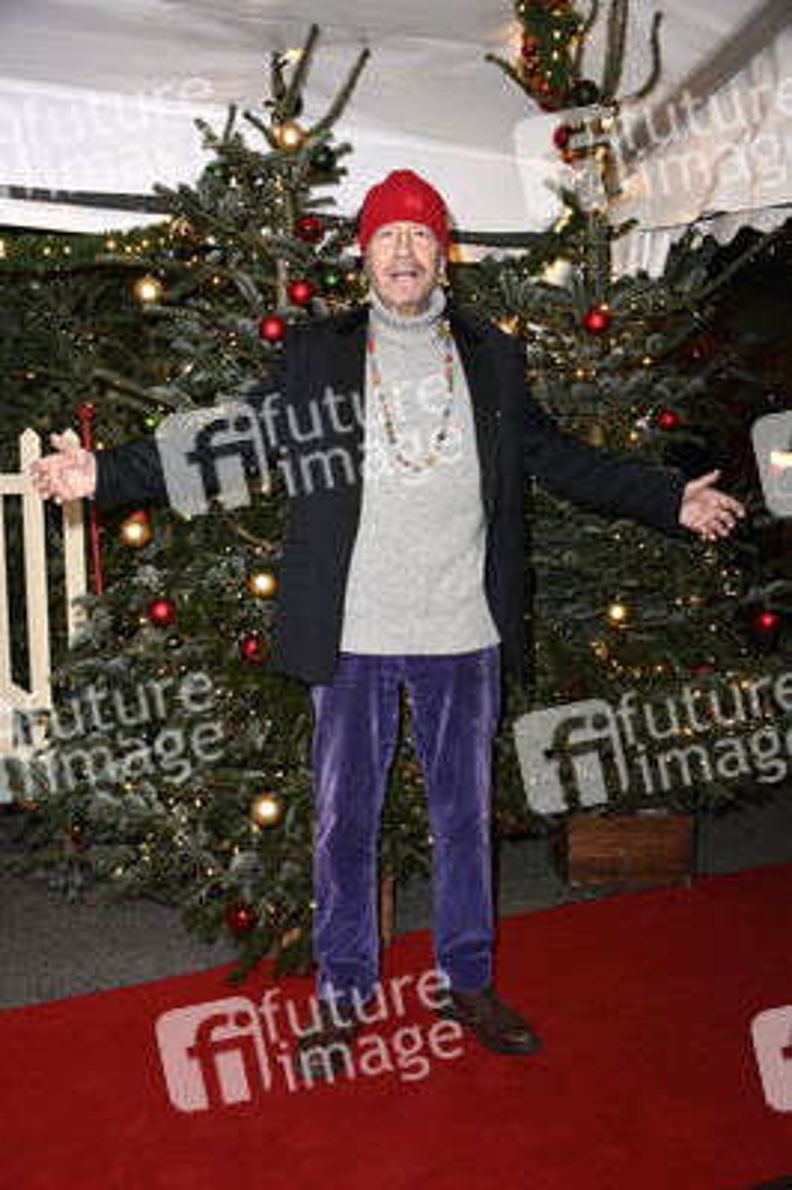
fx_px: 1322
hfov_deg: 33.3
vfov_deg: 48.5
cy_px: 595
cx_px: 396
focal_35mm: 40
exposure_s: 1/250
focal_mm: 40
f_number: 5.6
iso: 1250
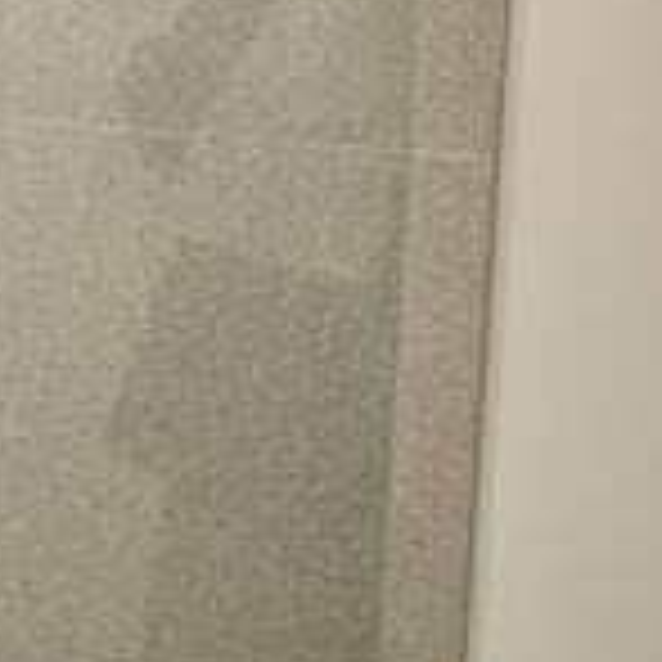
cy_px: 5
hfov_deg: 14.9
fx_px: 1991
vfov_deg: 18.4
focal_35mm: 92
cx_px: -723
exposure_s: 1/100
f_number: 1.78
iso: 200
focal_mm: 6.86
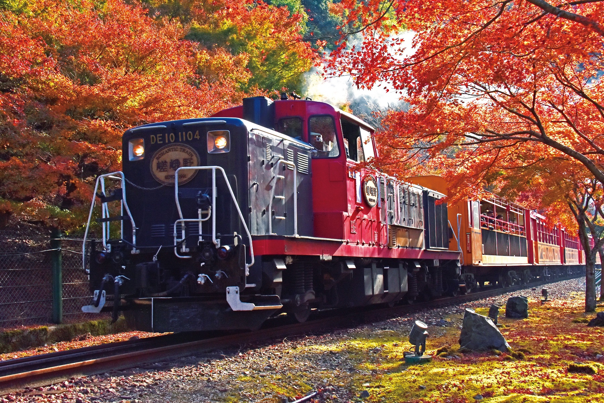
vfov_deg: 28.1
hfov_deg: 41.1
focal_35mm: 48
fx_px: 805
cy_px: 202
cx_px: 302
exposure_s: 1/640
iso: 640
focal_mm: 32
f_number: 8
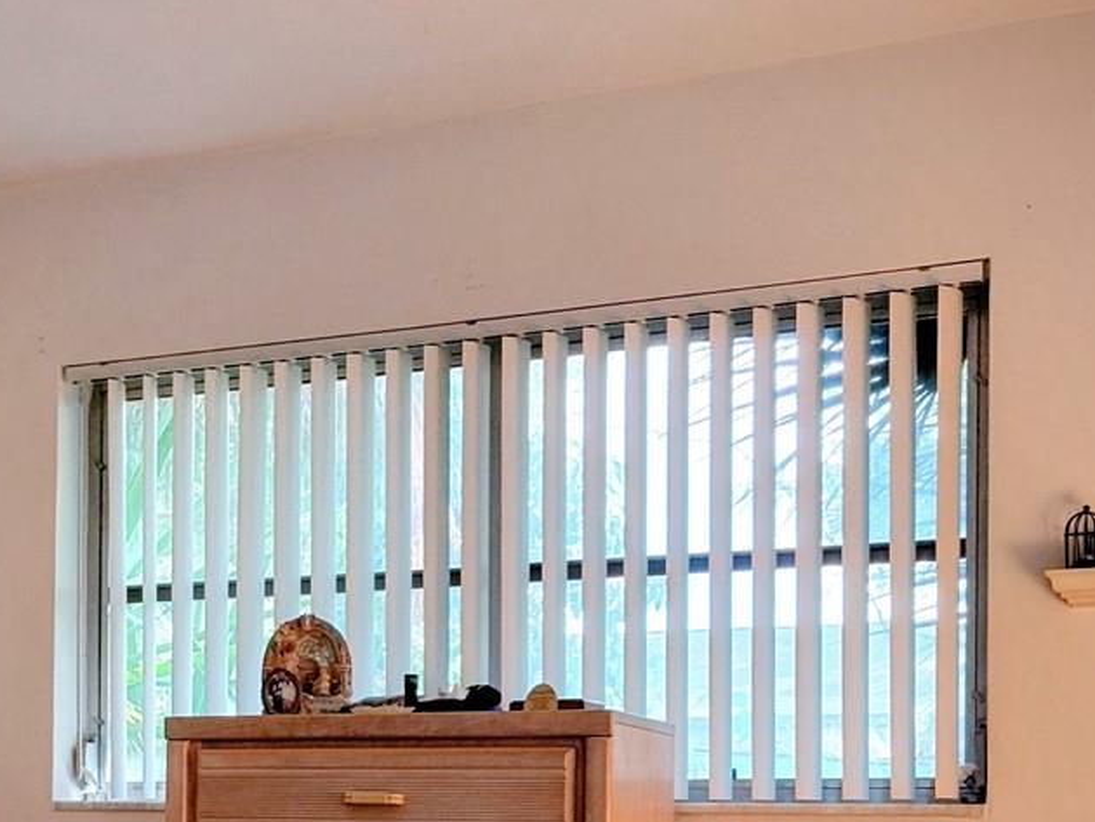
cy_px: 838
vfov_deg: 21.4
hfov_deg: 28.0
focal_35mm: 66
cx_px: 63
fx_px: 2089
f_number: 1.8
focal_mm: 5.4
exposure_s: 1/60
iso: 200
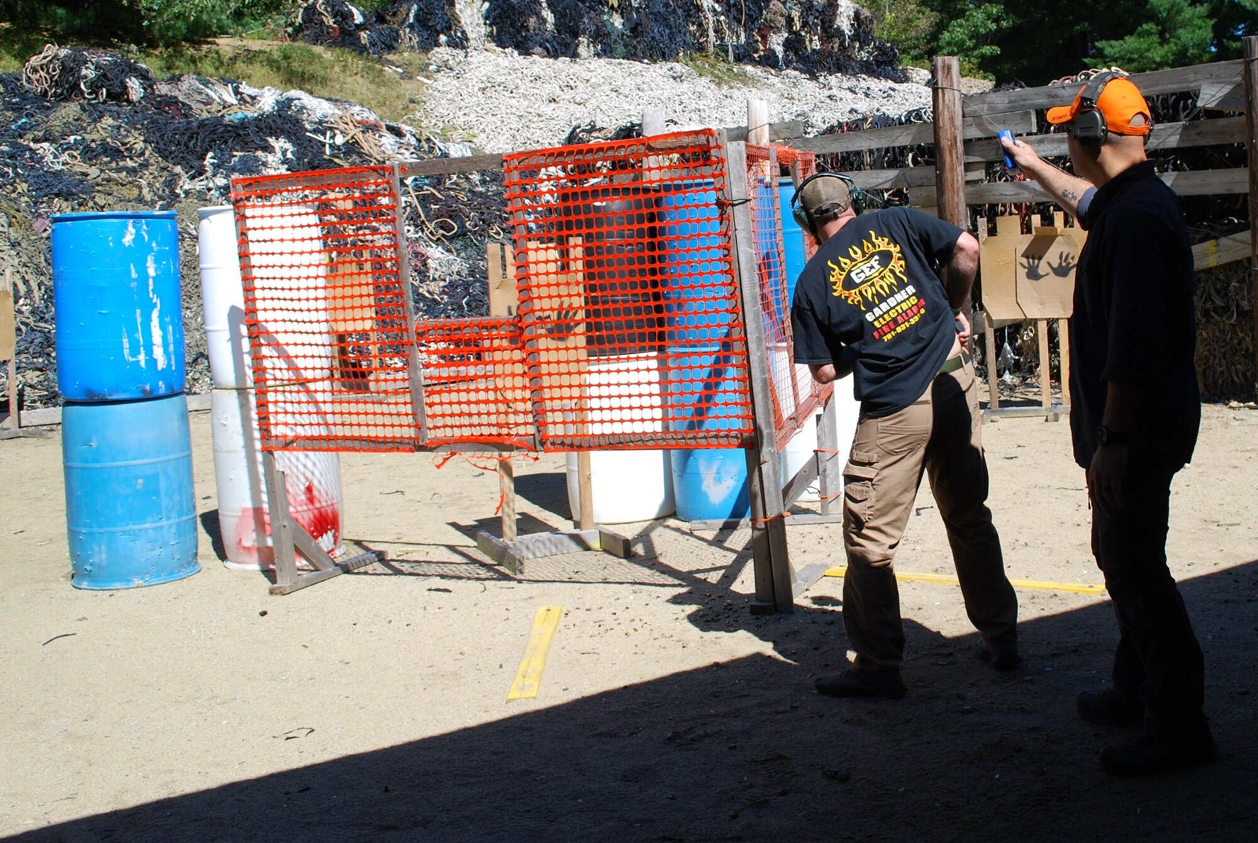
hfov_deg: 57.2
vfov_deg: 40.1
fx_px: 1155
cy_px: 422
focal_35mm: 33
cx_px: 629
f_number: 7.1
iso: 100
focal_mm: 22
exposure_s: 1/200
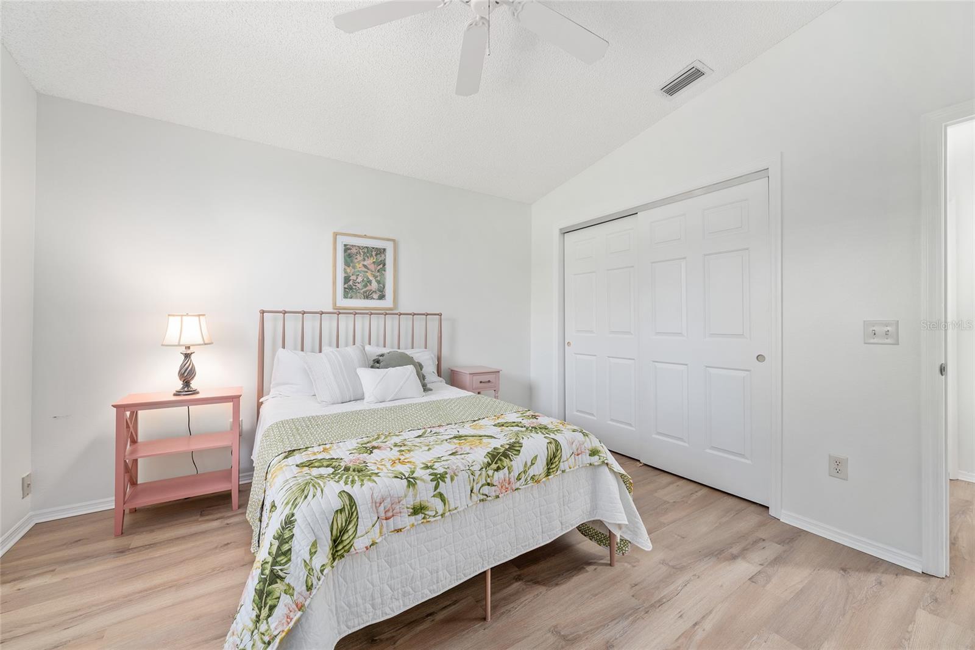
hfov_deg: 104.3
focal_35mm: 14
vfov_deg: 81.2
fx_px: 379
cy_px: 325
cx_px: 488
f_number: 6.3
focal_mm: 14
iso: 100
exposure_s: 1/1.67
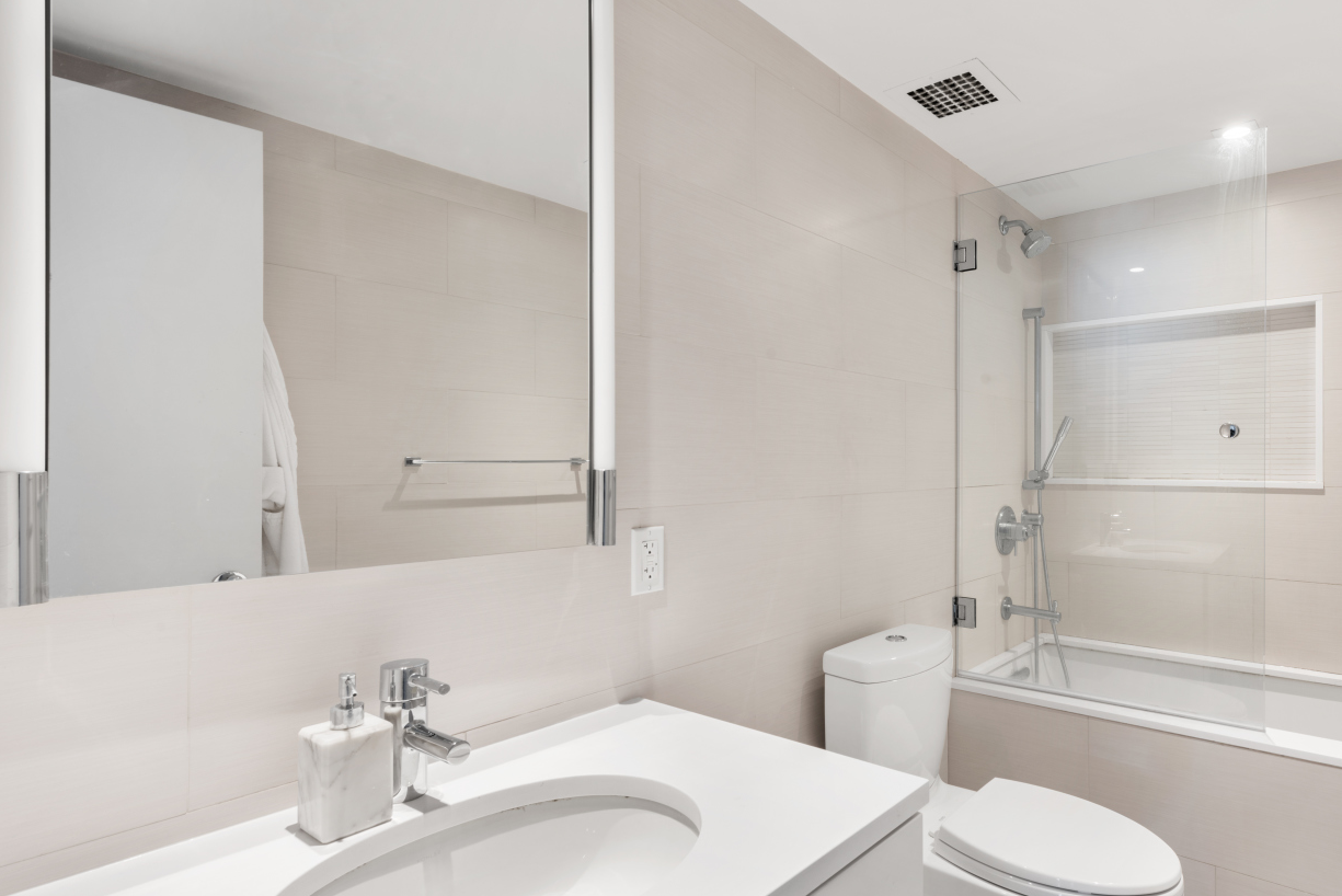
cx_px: 829
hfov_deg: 82.5
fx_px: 746
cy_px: 461
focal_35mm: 20
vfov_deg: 62.0
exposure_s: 4
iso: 100
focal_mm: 15
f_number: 11
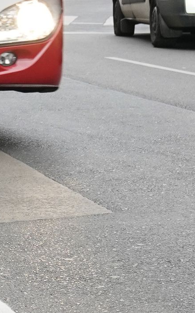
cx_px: -208
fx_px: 1718
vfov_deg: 10.2
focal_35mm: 202
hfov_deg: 6.3
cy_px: -48
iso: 1250
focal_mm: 35
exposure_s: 1/100
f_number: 6.3
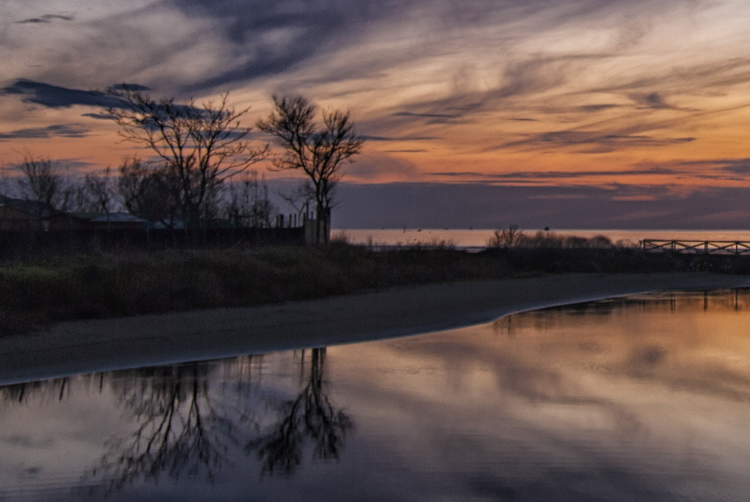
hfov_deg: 24.2
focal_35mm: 80
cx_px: 752
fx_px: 1669
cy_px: 37
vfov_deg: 16.8
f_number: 3.5
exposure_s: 1/50
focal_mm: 24
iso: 100
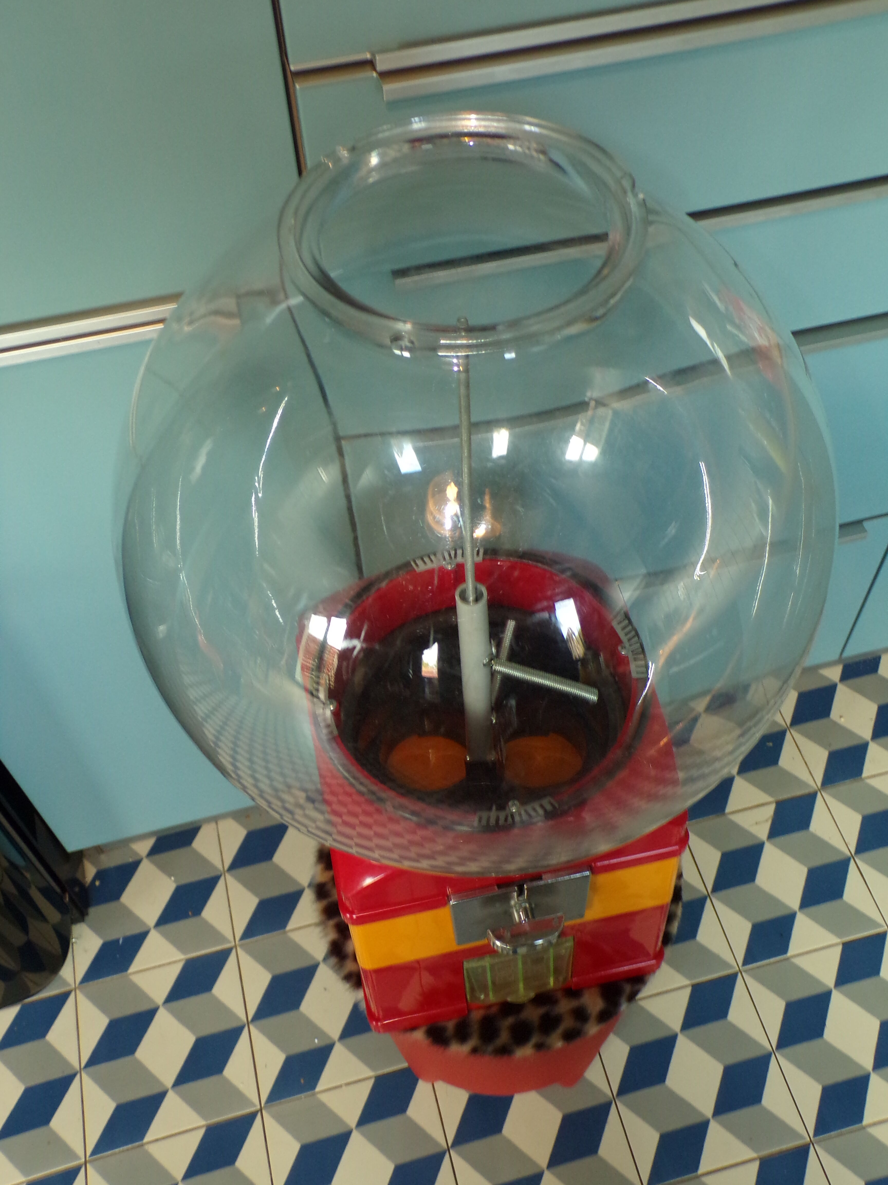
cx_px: 444
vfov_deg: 56.8
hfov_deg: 44.2
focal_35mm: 32
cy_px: 592
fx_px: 1095
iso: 200
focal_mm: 5.8
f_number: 3.2
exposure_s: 1/34
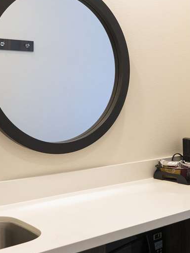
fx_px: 395
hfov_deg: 26.8
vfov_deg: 35.5
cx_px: 138
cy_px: 107
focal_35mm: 54
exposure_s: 1/125
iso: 2500
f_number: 7.1
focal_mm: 28
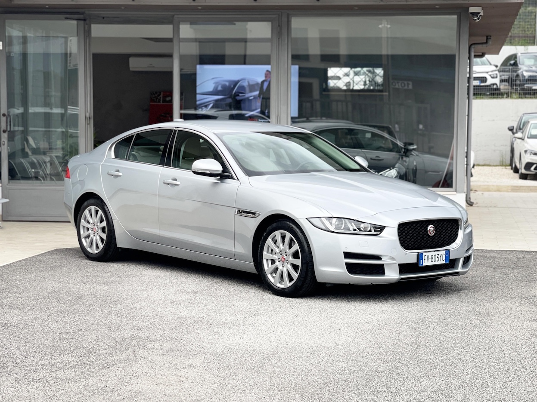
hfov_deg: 30.3
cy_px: 201
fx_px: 993
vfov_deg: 22.9
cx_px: 268
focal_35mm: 64
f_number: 2.2
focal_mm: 7.5
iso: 32
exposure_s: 1/121
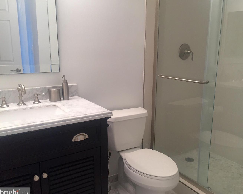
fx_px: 223
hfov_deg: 57.1
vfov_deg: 47.1
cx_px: 130
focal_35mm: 31
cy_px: 98
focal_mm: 4.15
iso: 50
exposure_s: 1/30
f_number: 2.2
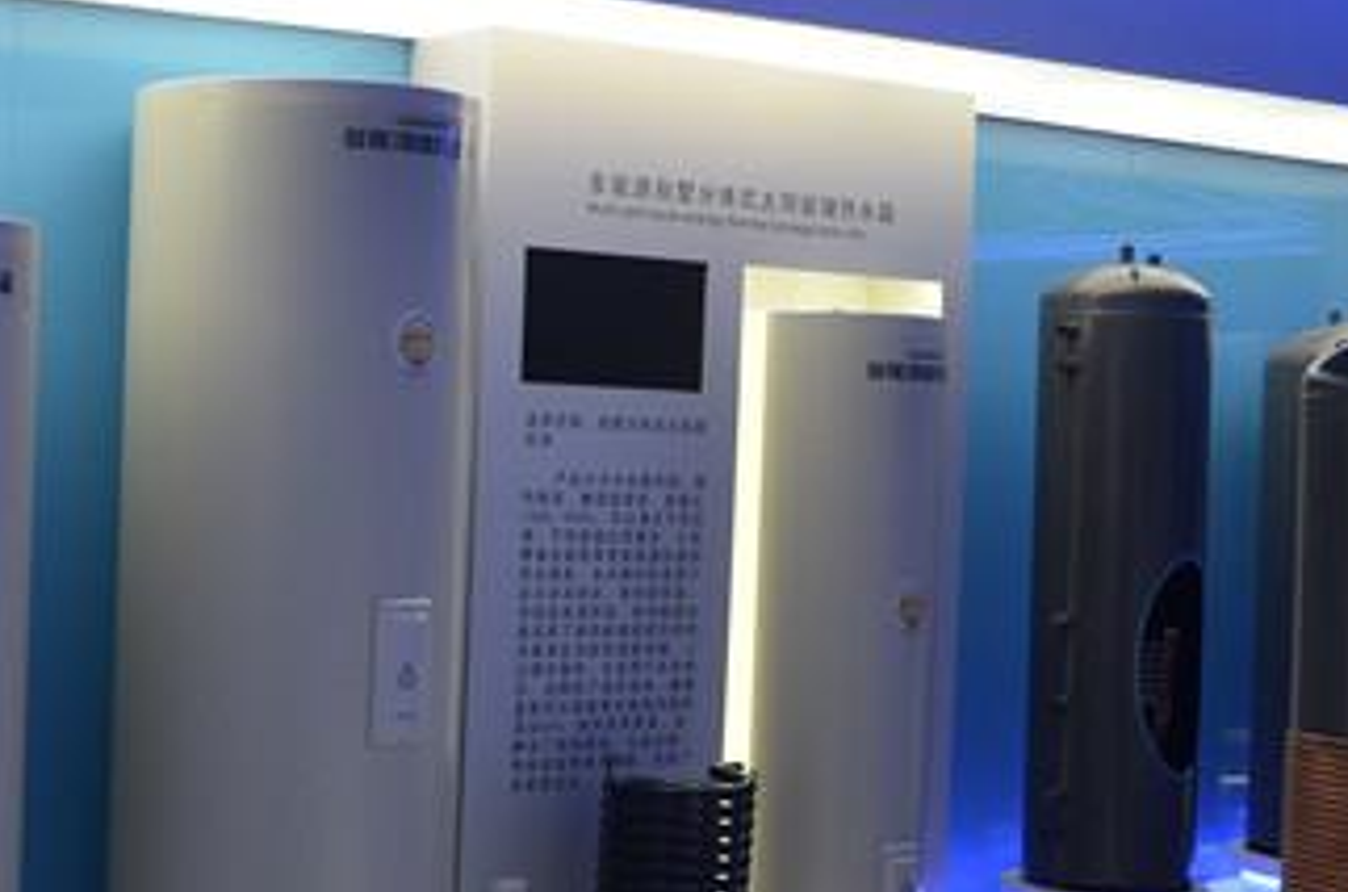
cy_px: 429
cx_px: 63
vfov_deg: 20.2
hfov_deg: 28.6
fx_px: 2503
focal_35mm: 67
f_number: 3.5
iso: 250
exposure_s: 1/50
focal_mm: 18
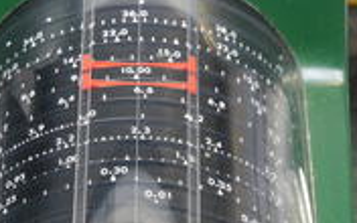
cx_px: 132
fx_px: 2160
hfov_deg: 9.4
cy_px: 75
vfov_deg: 5.9
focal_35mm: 222
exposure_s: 1/4
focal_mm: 46
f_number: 11
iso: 400
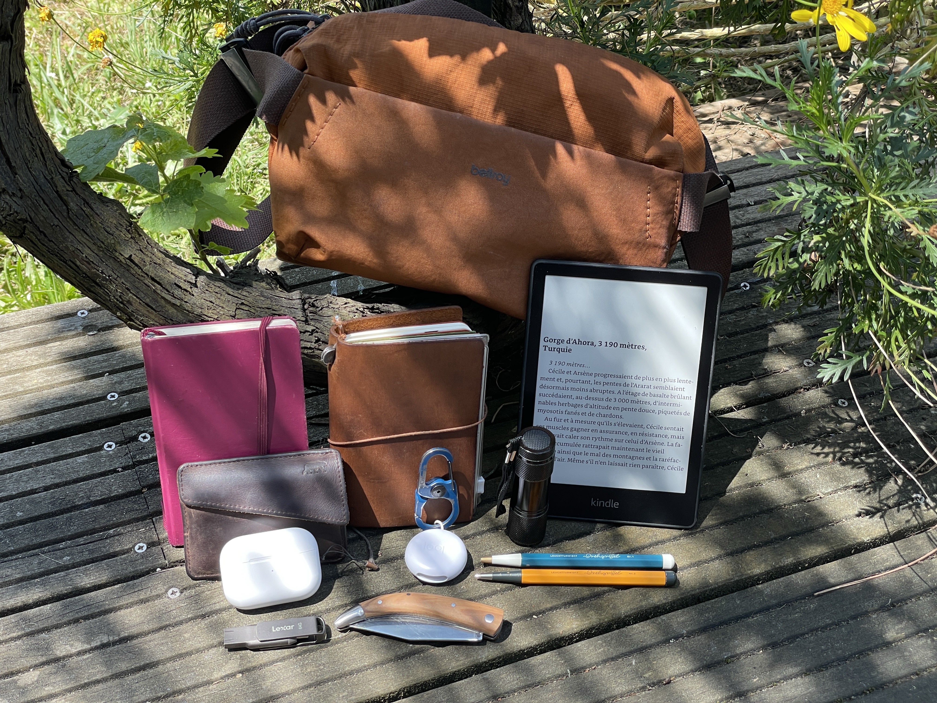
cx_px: 468
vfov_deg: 28.0
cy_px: 352
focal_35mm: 52
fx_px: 1408
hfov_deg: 36.8
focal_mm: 6
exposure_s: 1/169
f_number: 2
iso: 25
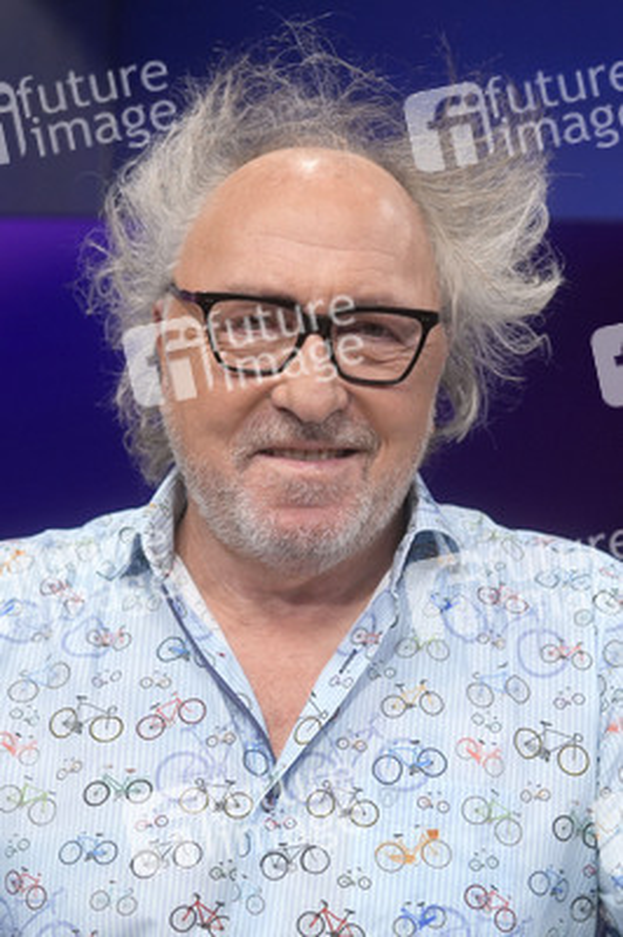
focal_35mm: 45
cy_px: 468
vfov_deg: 43.6
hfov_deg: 29.8
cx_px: 312
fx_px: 1170
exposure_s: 1/400
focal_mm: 30
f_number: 2.2
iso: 640
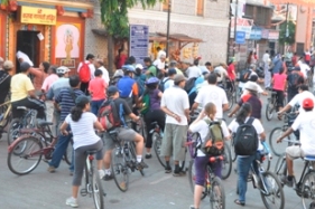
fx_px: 560
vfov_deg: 21.2
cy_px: 120
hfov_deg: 31.1
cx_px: 221
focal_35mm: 64
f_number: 5.6
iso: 400
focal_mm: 24
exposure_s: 1/125
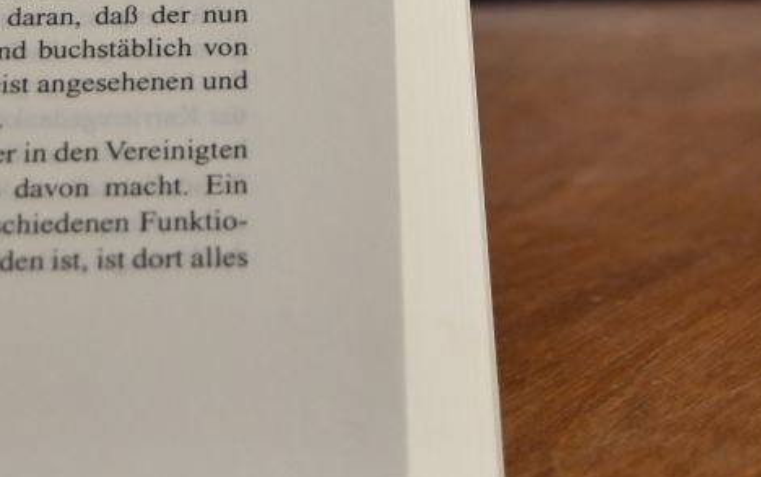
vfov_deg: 10.0
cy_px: -186
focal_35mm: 128
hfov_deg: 16.3
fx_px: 2656
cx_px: 356
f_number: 4
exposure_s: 1/125
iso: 800
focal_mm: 28
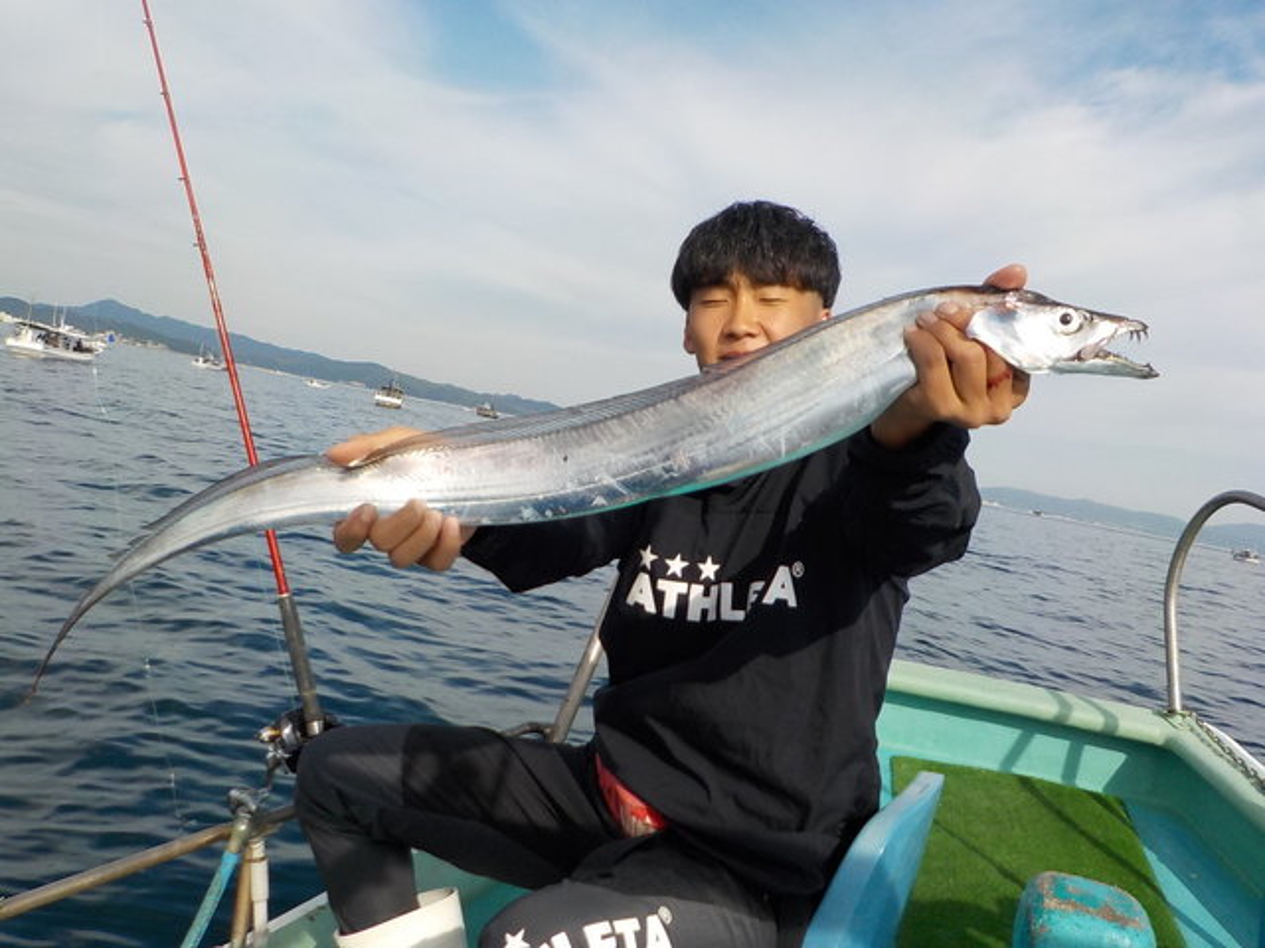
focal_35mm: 30
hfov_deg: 60.0
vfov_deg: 46.8
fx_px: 1096
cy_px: 474
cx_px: 632
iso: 125
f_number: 3.3
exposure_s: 1/1250
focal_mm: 4.1
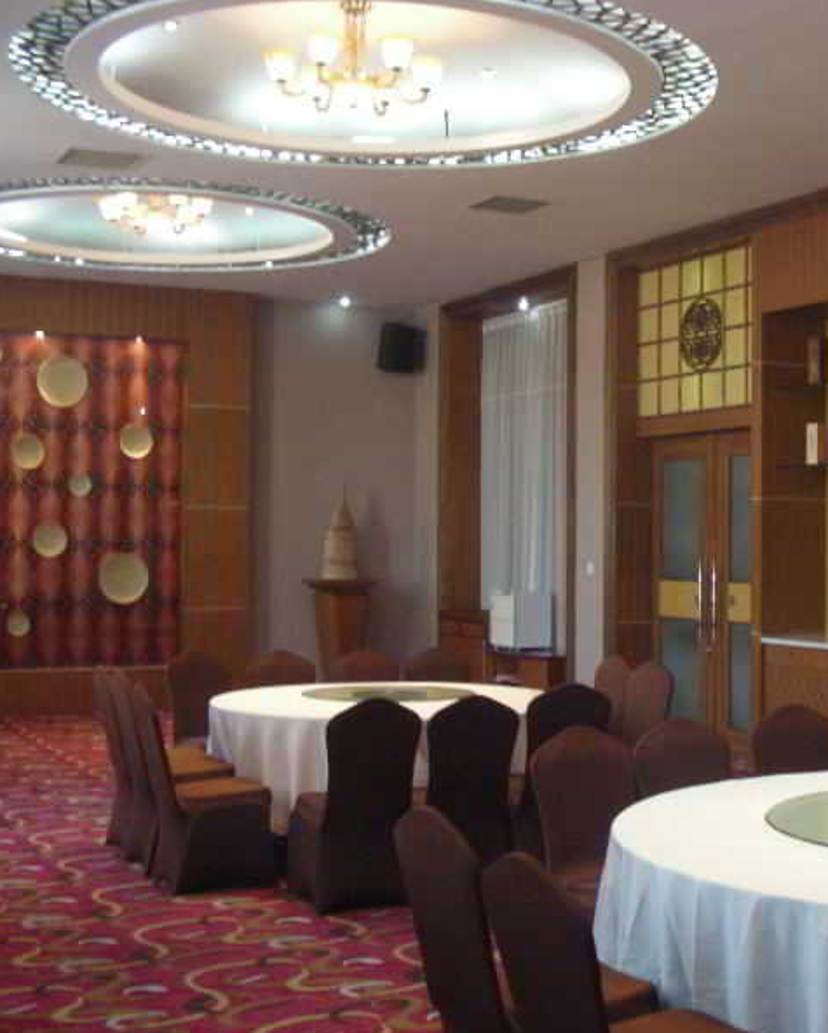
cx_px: 622
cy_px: 519
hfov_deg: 29.8
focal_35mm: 50
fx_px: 1530
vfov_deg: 37.3
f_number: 3.5
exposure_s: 1/8
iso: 212
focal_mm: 6.3
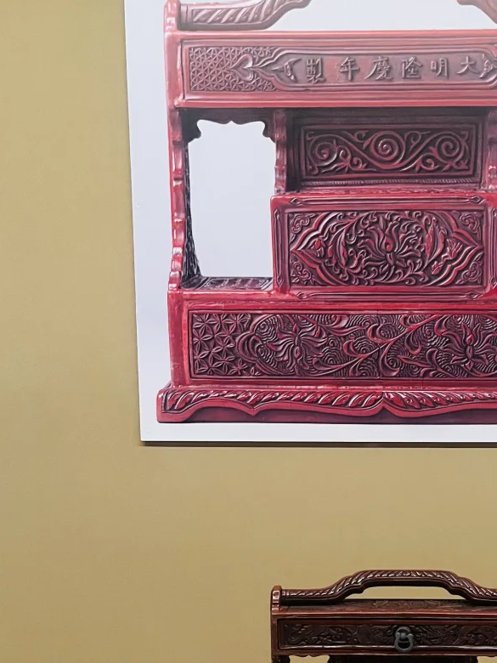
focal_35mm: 48
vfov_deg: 38.6
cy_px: 498
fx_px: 919
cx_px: 400
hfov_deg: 29.5
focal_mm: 5.1
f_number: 1.6
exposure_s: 1/59
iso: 500
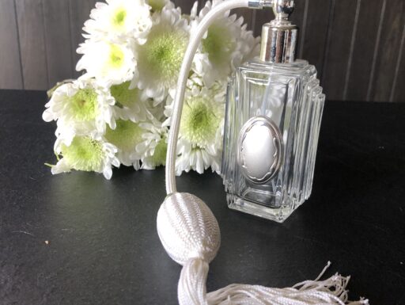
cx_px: 202
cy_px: 152
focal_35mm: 28
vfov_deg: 49.8
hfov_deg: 63.4
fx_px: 328
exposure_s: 1/30
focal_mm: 3.99
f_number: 1.8
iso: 32
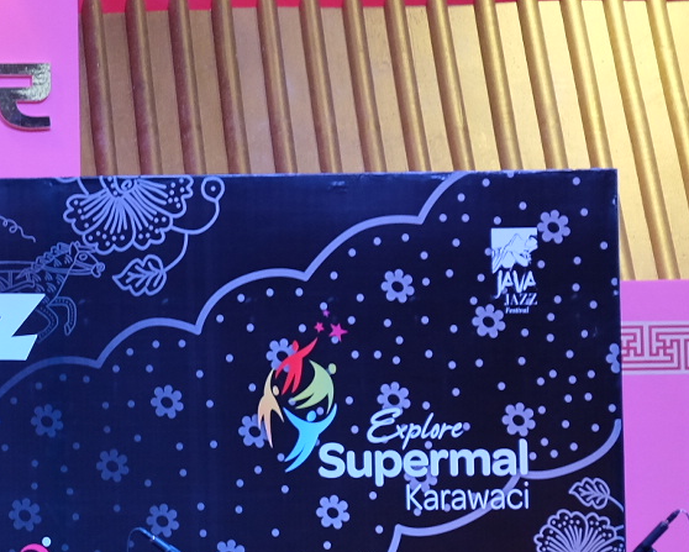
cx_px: -237
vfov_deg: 7.7
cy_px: 579
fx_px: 4080
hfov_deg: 9.5
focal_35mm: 200
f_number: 4
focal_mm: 44.4
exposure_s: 1/60
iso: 1250
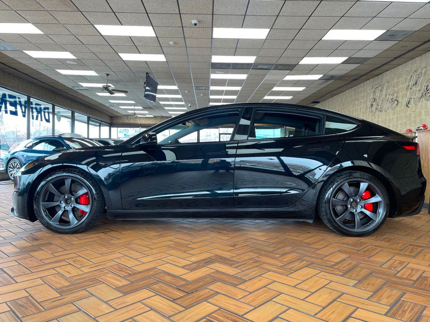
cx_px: 215
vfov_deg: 53.1
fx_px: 323
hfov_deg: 67.3
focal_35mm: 26
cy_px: 161
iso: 40
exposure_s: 1/120
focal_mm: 4.2
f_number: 1.6
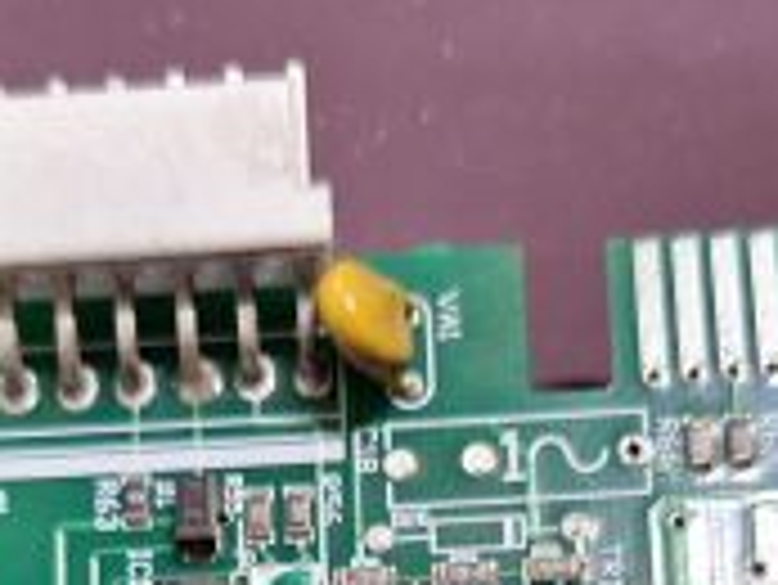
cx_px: 283
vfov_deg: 15.7
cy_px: 922
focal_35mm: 85
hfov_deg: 22.9
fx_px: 1912
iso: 200
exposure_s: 1/33
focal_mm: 5.54
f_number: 1.8
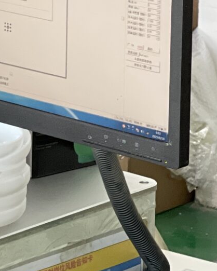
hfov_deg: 6.1
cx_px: -251
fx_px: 1966
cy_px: 83
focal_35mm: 245
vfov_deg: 7.9
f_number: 2.2
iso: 200
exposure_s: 1/121
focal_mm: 7.5
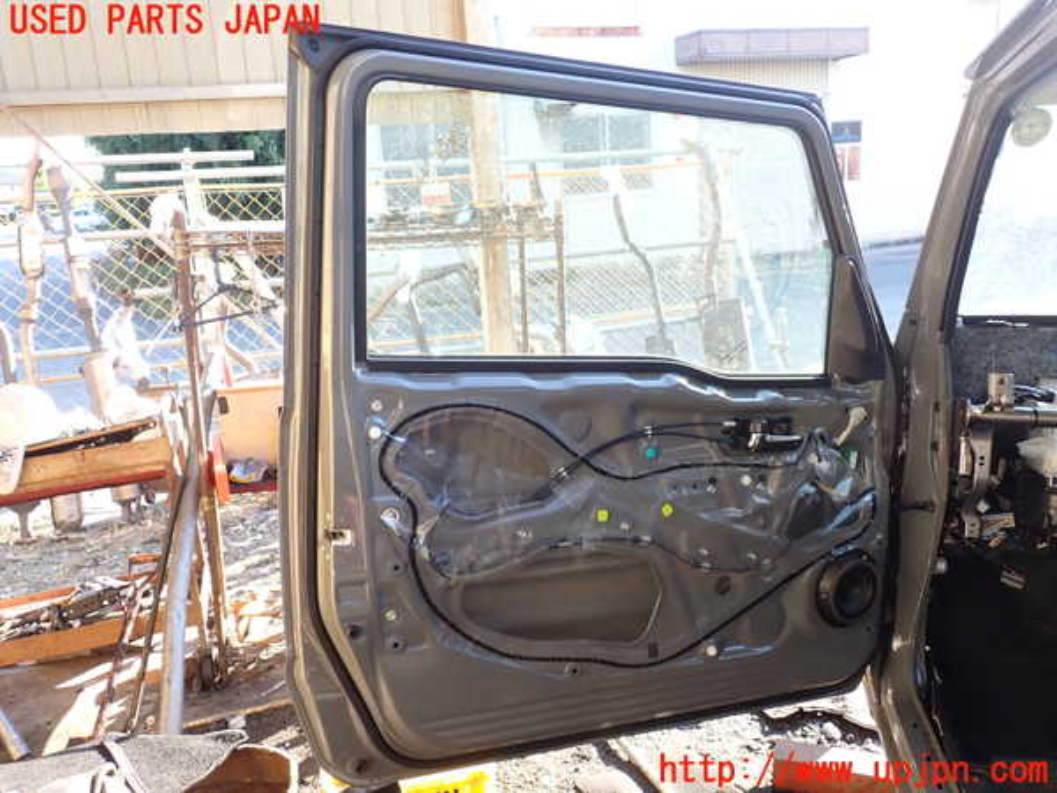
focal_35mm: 30
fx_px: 916
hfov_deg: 60.0
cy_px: 396
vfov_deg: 46.8
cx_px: 528
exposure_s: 1/60
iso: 100
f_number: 3.2
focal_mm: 5.4
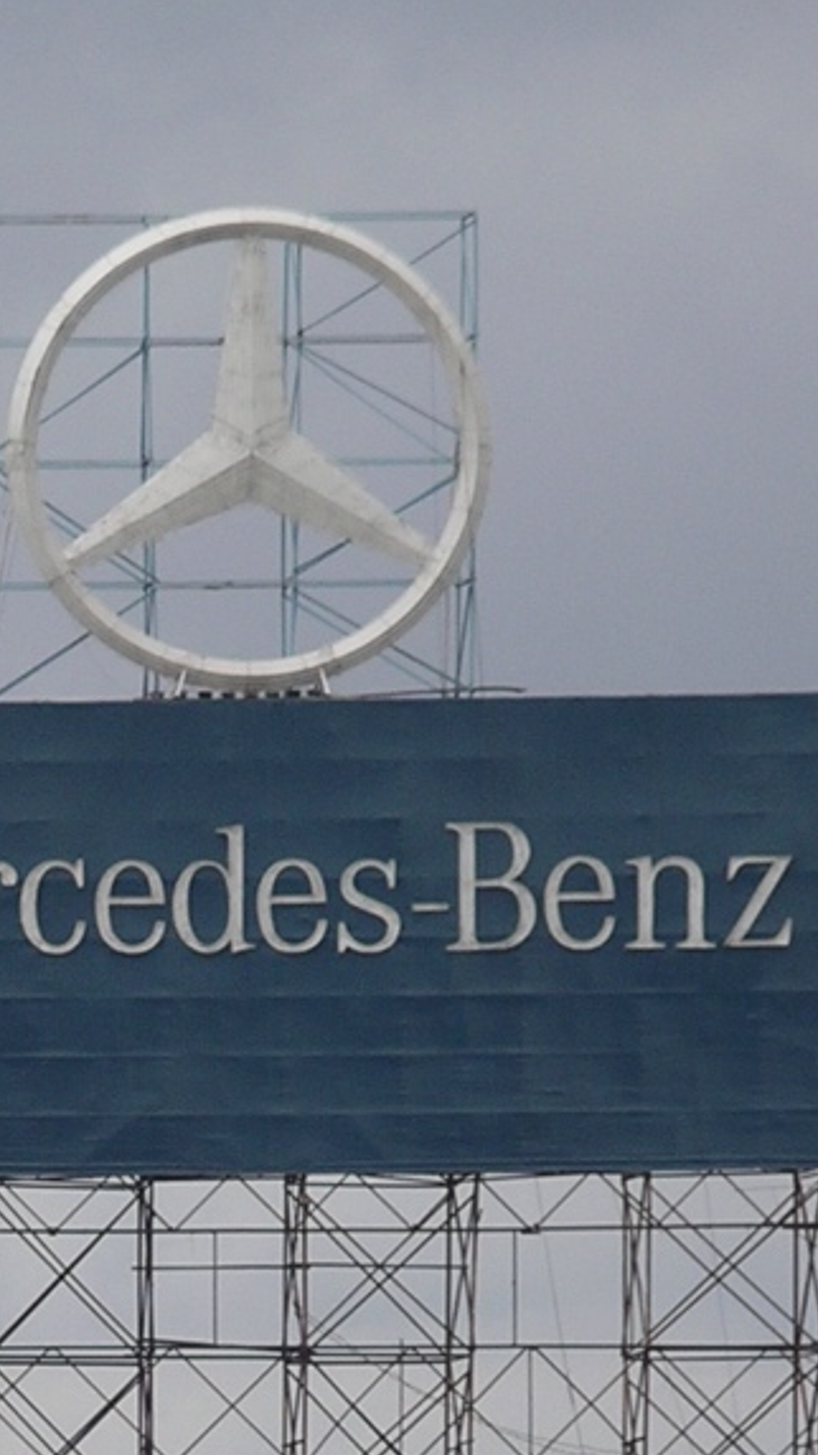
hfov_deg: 2.1
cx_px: -419
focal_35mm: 569
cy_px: 1826
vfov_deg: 3.8
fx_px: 21957
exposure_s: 1/400
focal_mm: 39
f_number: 5
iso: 64
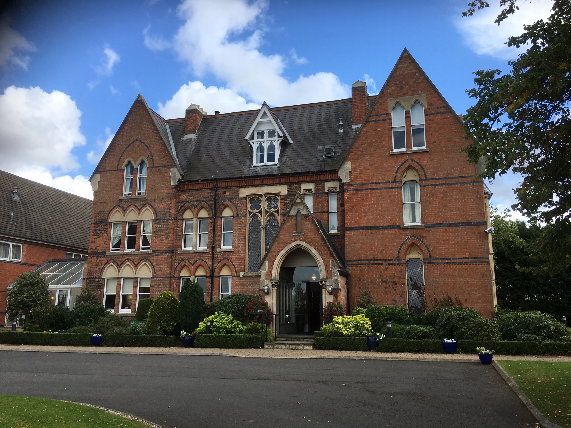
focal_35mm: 29
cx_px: 286
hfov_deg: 61.7
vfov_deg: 48.2
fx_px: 478
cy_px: 214
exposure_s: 1/718
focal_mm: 4.15
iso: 25
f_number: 2.2
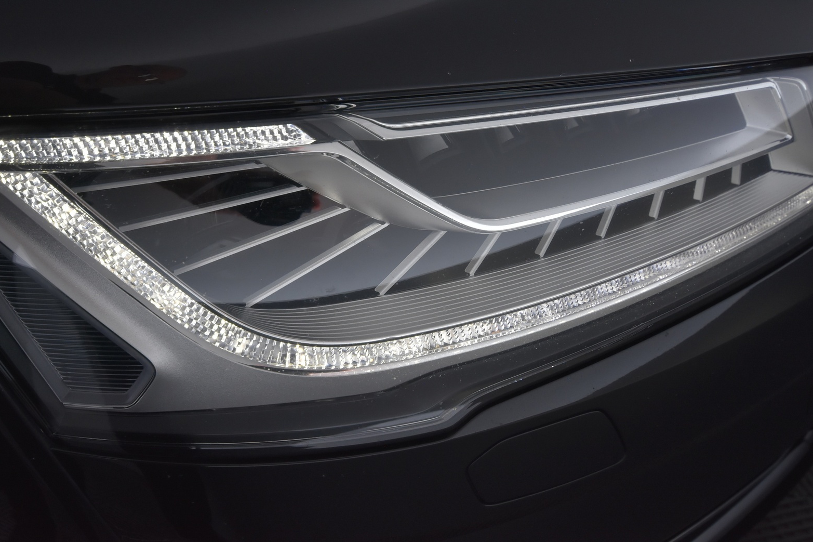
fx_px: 700
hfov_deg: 60.3
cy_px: 272
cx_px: 413
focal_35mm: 31
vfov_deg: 42.3
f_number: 5.6
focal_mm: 20
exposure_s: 1/80
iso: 800
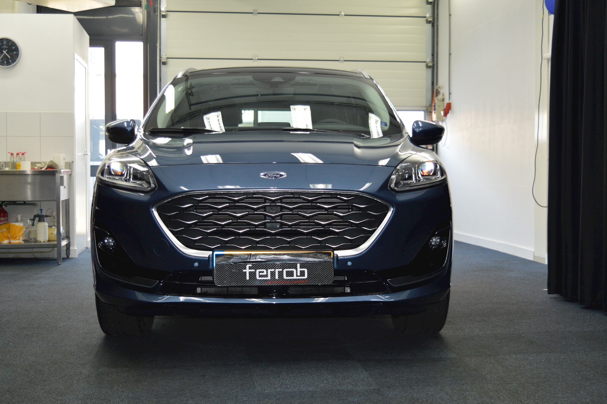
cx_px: 304
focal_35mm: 48
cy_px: 202
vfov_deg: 28.0
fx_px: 809
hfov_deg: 41.1
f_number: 4.5
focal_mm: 32
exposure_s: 1/60
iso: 500
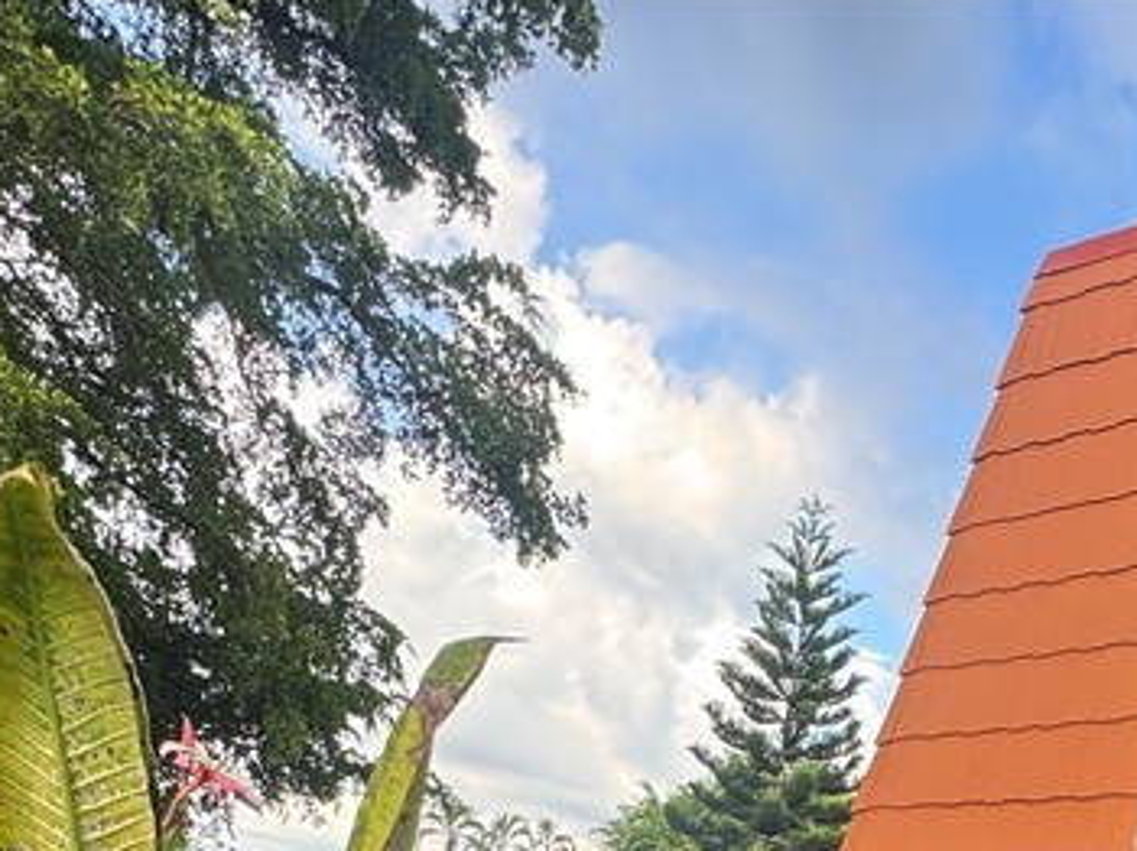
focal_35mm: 41
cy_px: 1241
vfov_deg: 26.5
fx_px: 1346
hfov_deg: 45.2
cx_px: 747
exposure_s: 1/116
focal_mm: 2.22
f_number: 2.2
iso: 40
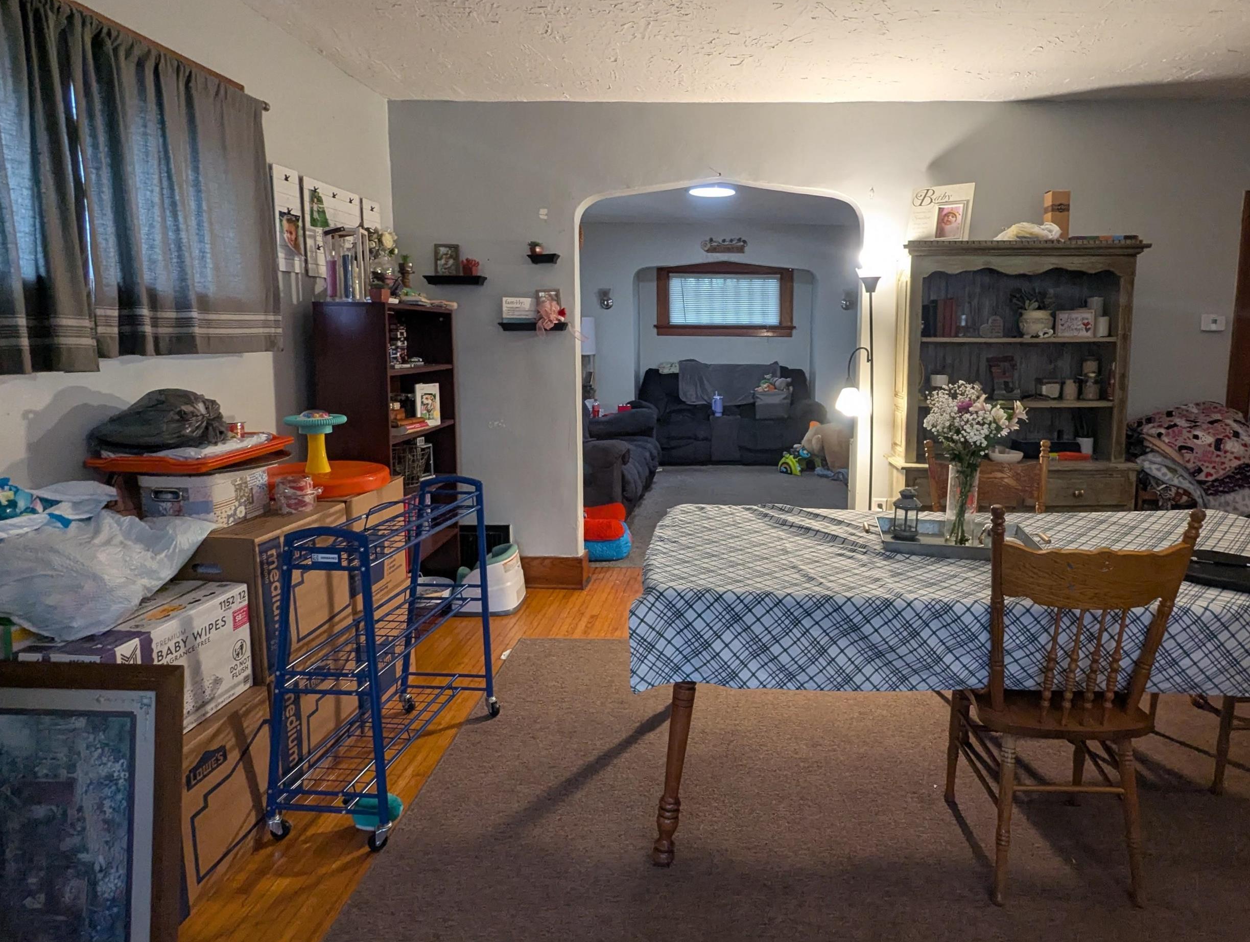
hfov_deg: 81.1
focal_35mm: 20
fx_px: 723
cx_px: 716
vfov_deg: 66.1
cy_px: 446
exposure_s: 1/40
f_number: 2.2
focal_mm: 2.35
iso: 176
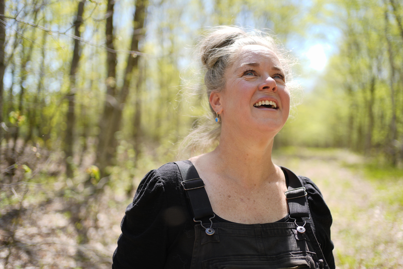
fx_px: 392
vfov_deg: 37.9
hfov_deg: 54.4
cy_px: 134
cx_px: 202
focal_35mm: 35
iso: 125
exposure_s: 1/2000
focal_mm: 35
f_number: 1.8
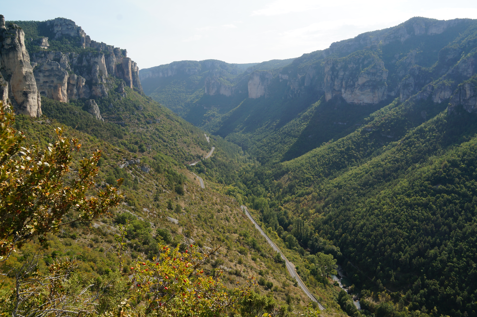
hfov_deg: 67.4
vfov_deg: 47.8
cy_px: 158
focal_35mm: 27
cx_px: 238
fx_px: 357
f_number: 13
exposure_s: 1/100
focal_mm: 18
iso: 100
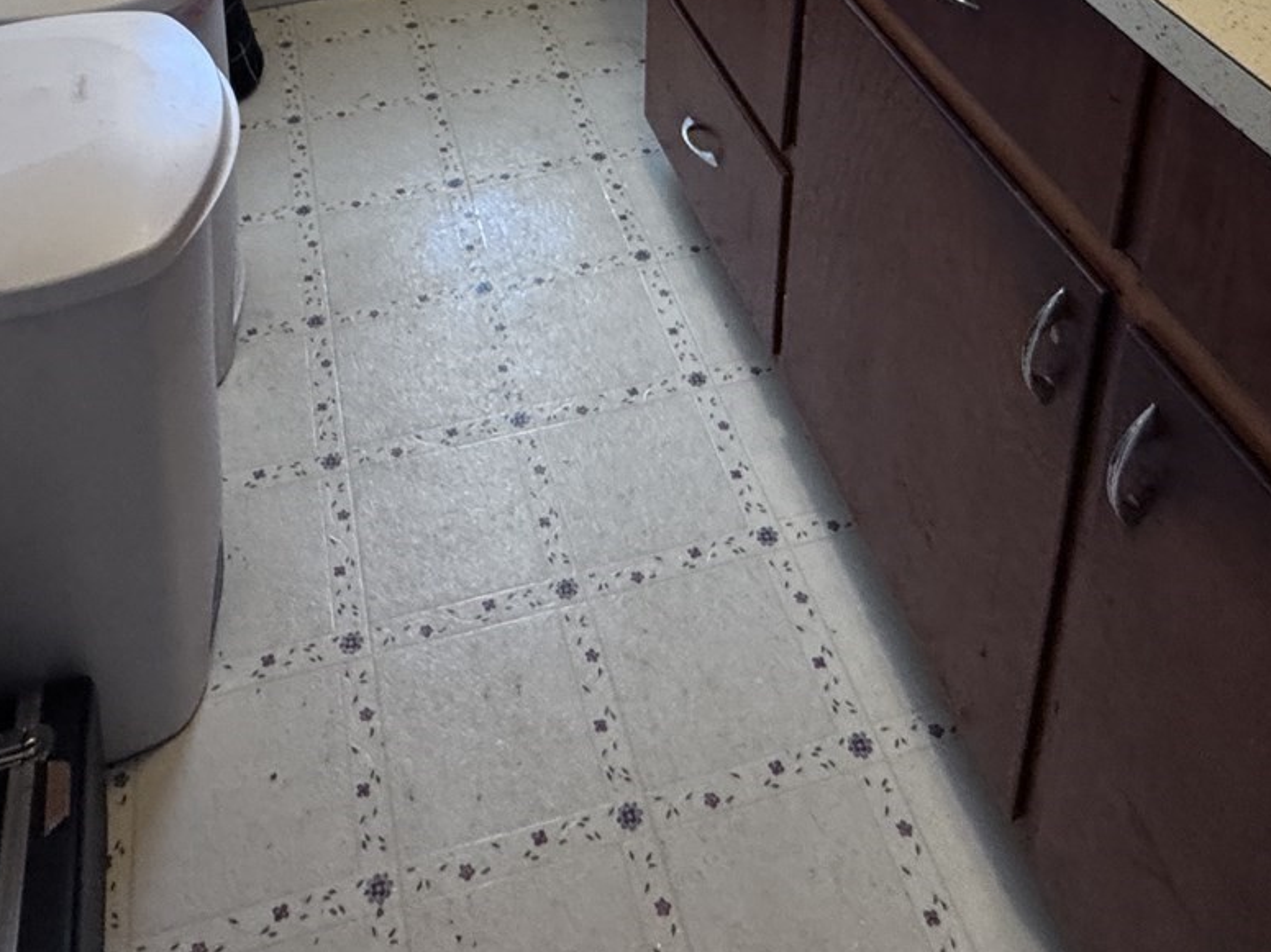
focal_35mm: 37
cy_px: -274
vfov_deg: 30.7
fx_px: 1358
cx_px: 569
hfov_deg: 50.1
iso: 250
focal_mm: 2.22
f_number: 2.2
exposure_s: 1/60
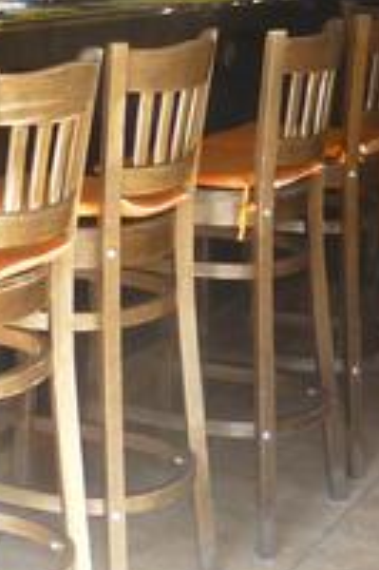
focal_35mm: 100
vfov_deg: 19.7
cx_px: 94
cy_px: -37
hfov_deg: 13.6
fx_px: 1582
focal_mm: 4.3
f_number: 3.3
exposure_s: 1/60
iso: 250
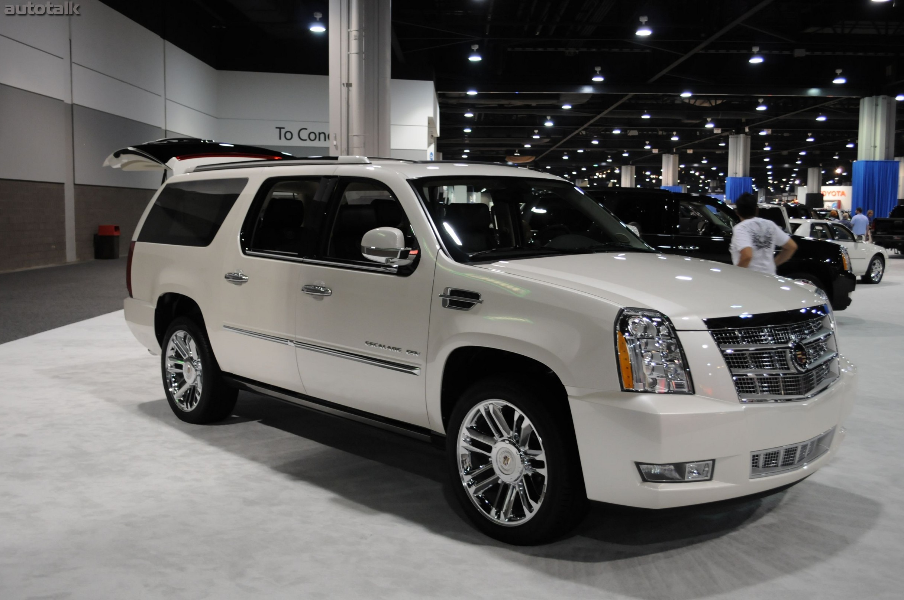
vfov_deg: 35.9
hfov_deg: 51.9
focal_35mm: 37
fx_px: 928
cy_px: 308
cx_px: 462
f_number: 4
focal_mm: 24
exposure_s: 1/50
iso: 800
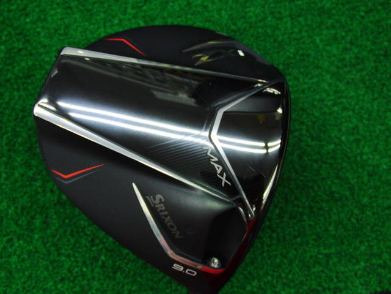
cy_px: 147
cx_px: 196
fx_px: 418
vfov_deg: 38.7
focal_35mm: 37
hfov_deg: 50.1
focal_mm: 6.42
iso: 400
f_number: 3.6
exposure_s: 1/60
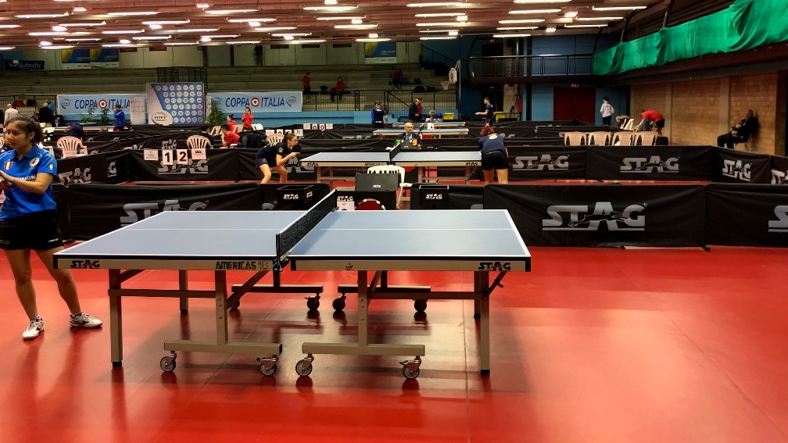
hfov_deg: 62.6
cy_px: 168
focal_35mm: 31
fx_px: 648
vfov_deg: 37.6
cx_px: 390
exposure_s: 1/17
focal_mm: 3.99
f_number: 1.8
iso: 64
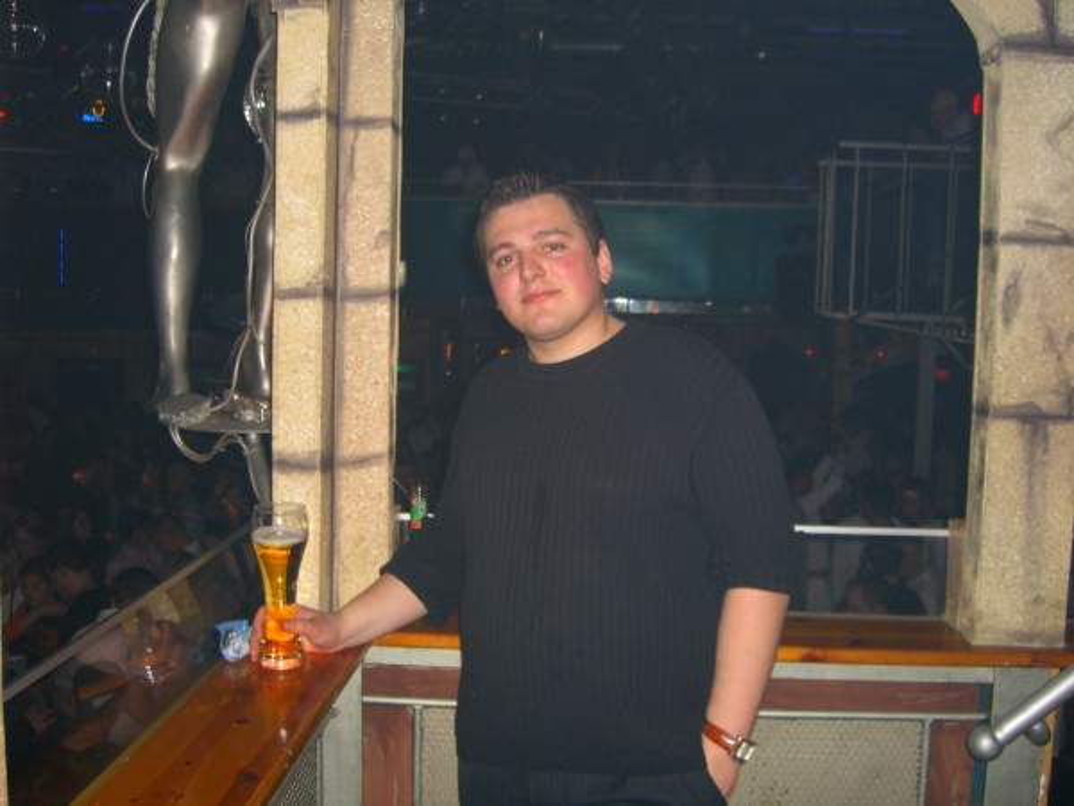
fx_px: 1179
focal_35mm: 38
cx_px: 537
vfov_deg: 37.7
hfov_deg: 49.0
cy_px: 403
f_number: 2.8
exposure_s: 1/60
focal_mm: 7.9
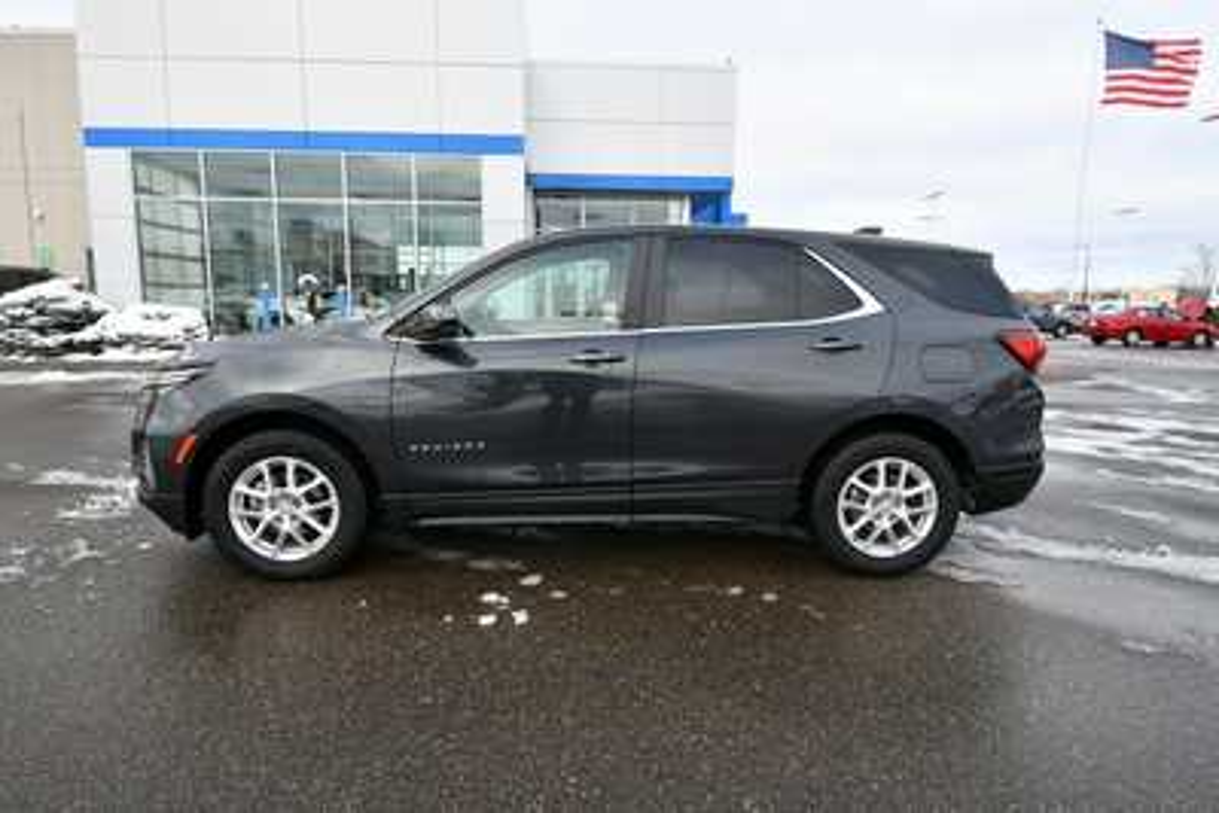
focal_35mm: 21
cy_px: 406
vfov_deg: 59.5
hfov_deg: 81.2
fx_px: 711
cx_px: 610
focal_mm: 14
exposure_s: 1/250
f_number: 6.3
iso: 200
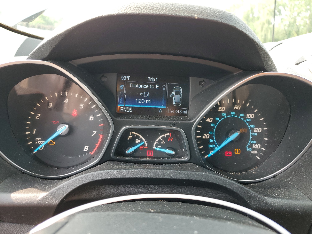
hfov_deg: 67.3
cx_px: 156
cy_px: 117
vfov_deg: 53.1
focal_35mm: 26
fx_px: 234
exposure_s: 1/120
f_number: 1.5
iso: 52
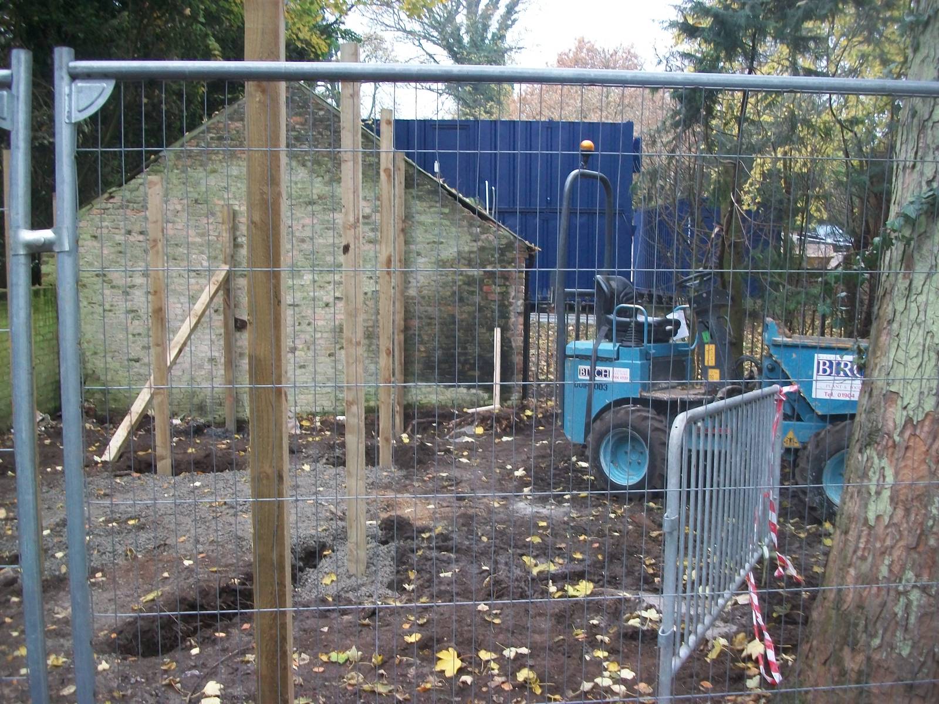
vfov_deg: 44.2
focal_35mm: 32
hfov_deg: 56.8
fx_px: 868
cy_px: 352
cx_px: 470
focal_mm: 5.7
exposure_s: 1/25
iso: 160
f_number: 2.9
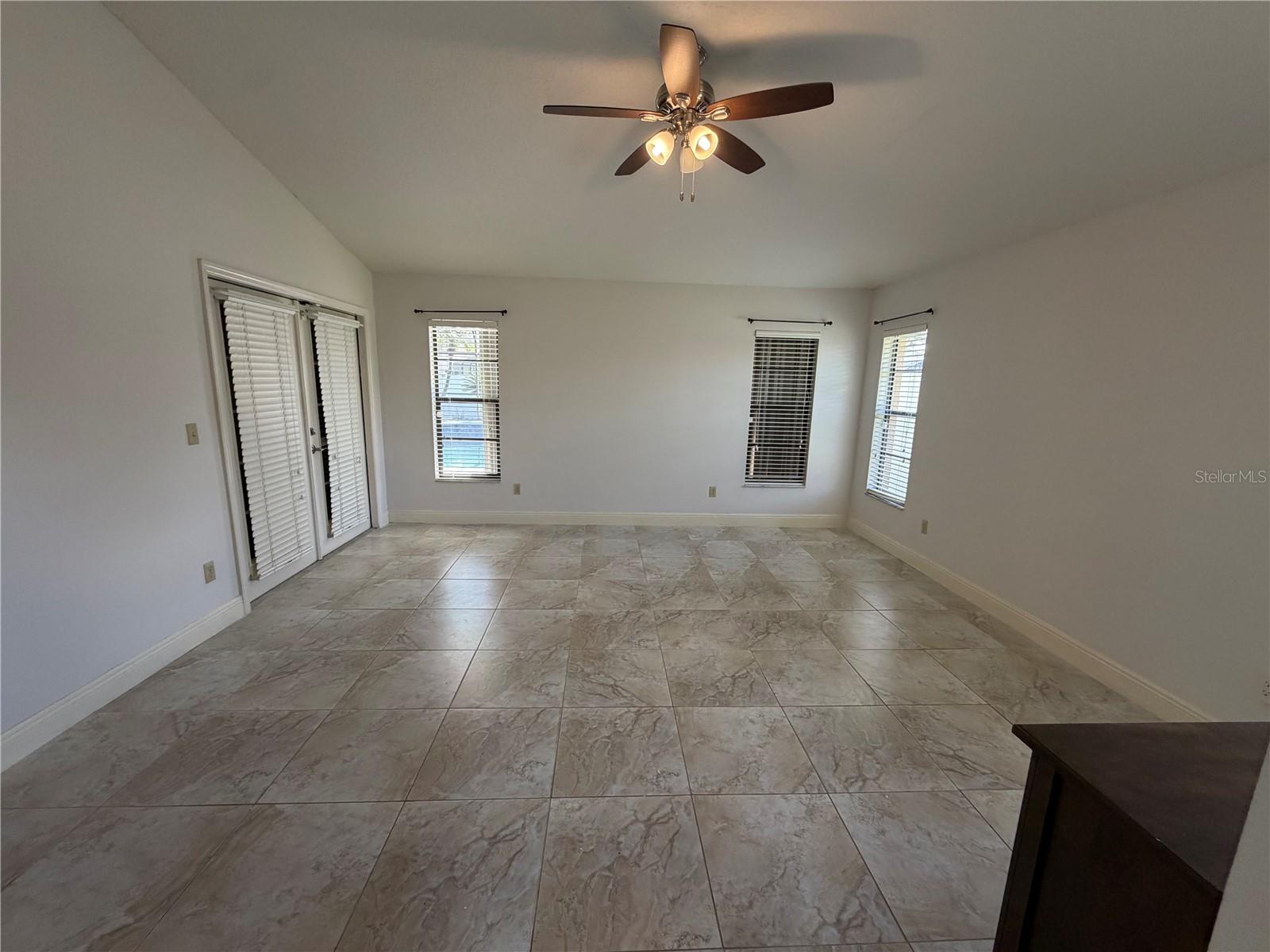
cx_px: 635
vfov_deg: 85.7
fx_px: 514
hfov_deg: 102.1
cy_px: 476
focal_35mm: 14
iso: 250
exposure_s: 1/121
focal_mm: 2.22
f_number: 2.2
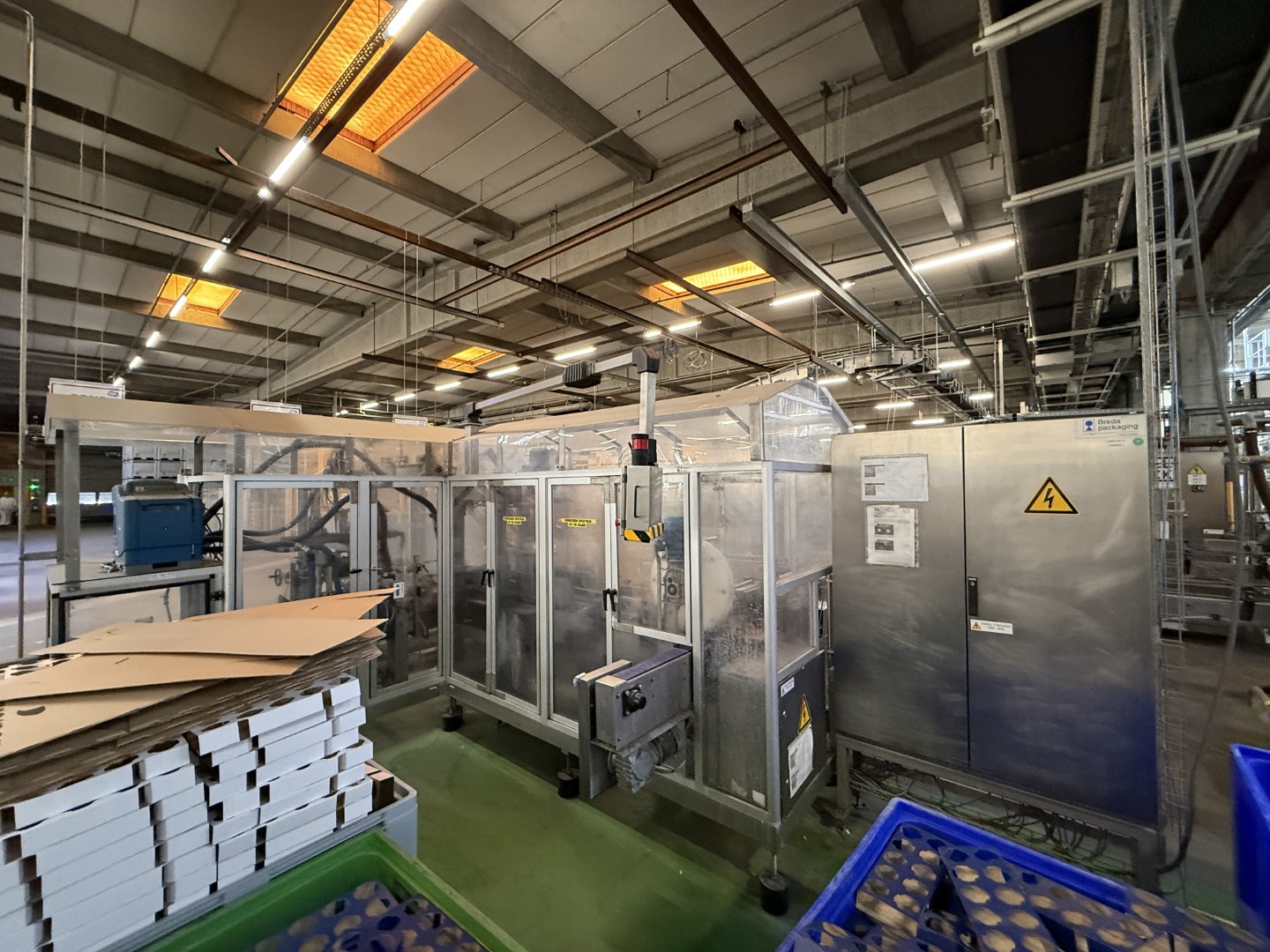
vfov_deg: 85.7
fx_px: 514
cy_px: 476
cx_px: 635
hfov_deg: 102.1
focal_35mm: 14
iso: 640
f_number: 2.2
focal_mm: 2.22
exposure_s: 1/50
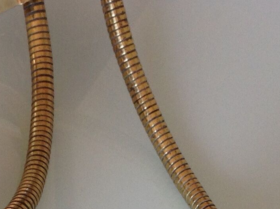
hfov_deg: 15.4
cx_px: 134
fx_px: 1033
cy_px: 376
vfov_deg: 10.8
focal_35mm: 128
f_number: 2.4
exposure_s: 1/40
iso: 64
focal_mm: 4.28
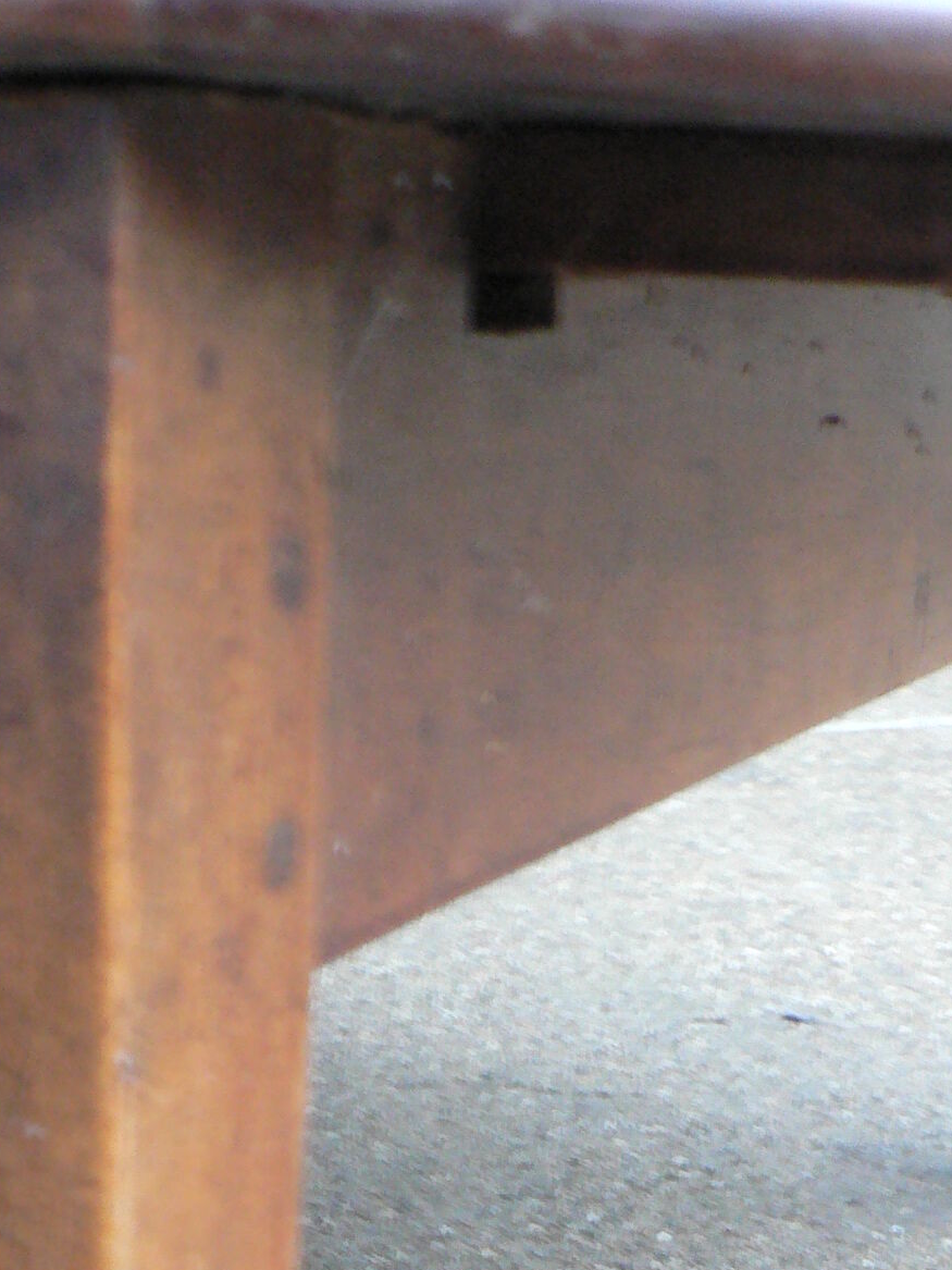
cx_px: 271
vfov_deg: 23.7
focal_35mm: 79
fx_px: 2897
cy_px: 1269
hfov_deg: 18.6
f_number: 2.8
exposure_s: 1/5
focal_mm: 6
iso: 200
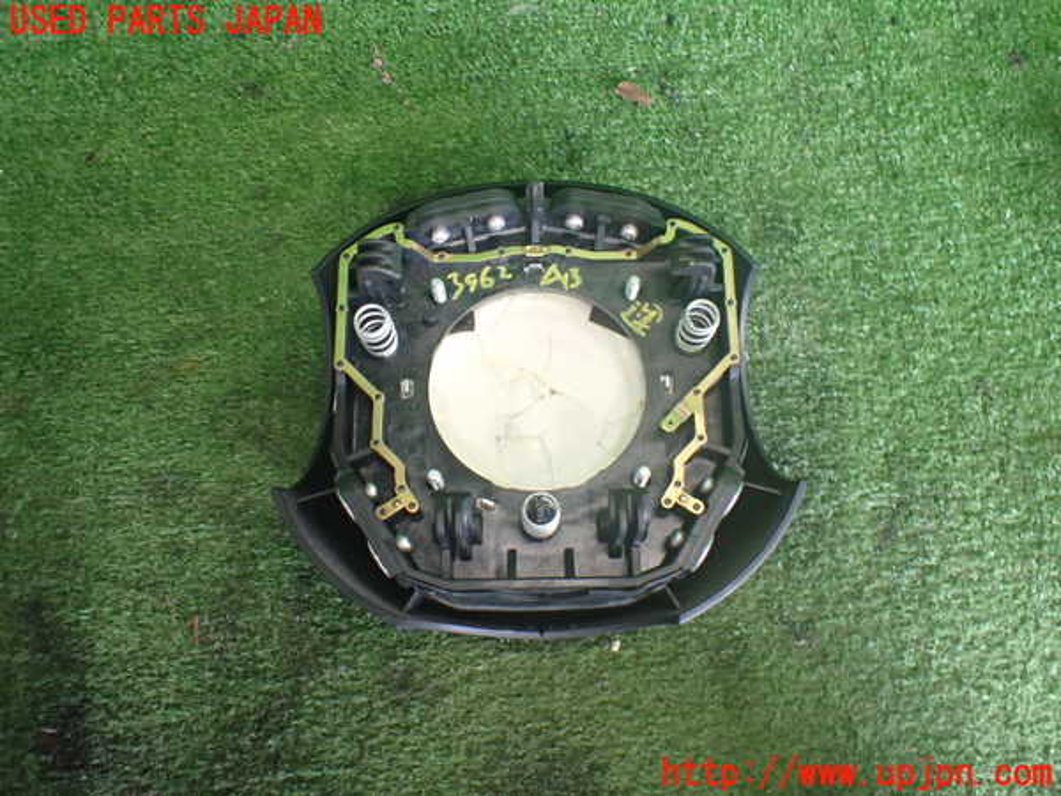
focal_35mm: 30
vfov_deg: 46.8
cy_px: 398
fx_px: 920
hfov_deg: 60.0
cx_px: 530
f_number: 2.3
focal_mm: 5.4
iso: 640
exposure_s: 1/125
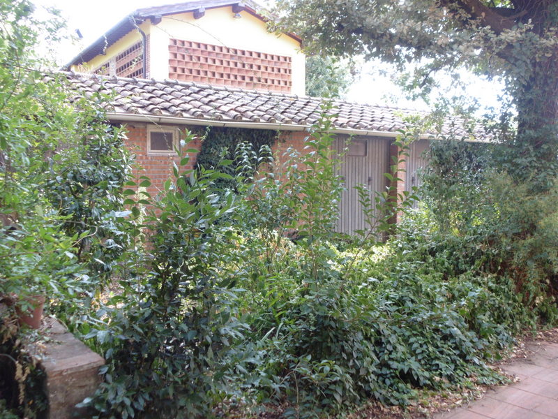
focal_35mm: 35
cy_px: 210
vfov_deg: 40.7
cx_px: 279
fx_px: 564
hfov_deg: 52.6
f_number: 3.5
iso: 100
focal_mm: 6.4
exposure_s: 1/125
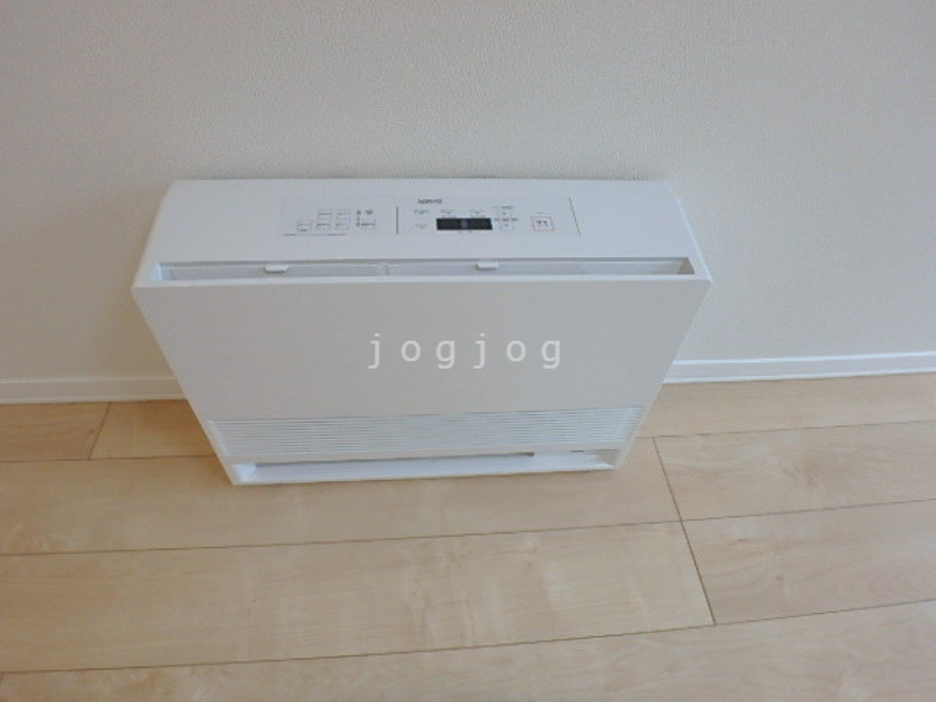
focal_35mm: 21
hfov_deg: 79.0
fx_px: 568
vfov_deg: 63.4
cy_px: 351
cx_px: 468
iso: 200
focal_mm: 3.7
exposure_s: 1/50
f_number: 3.5
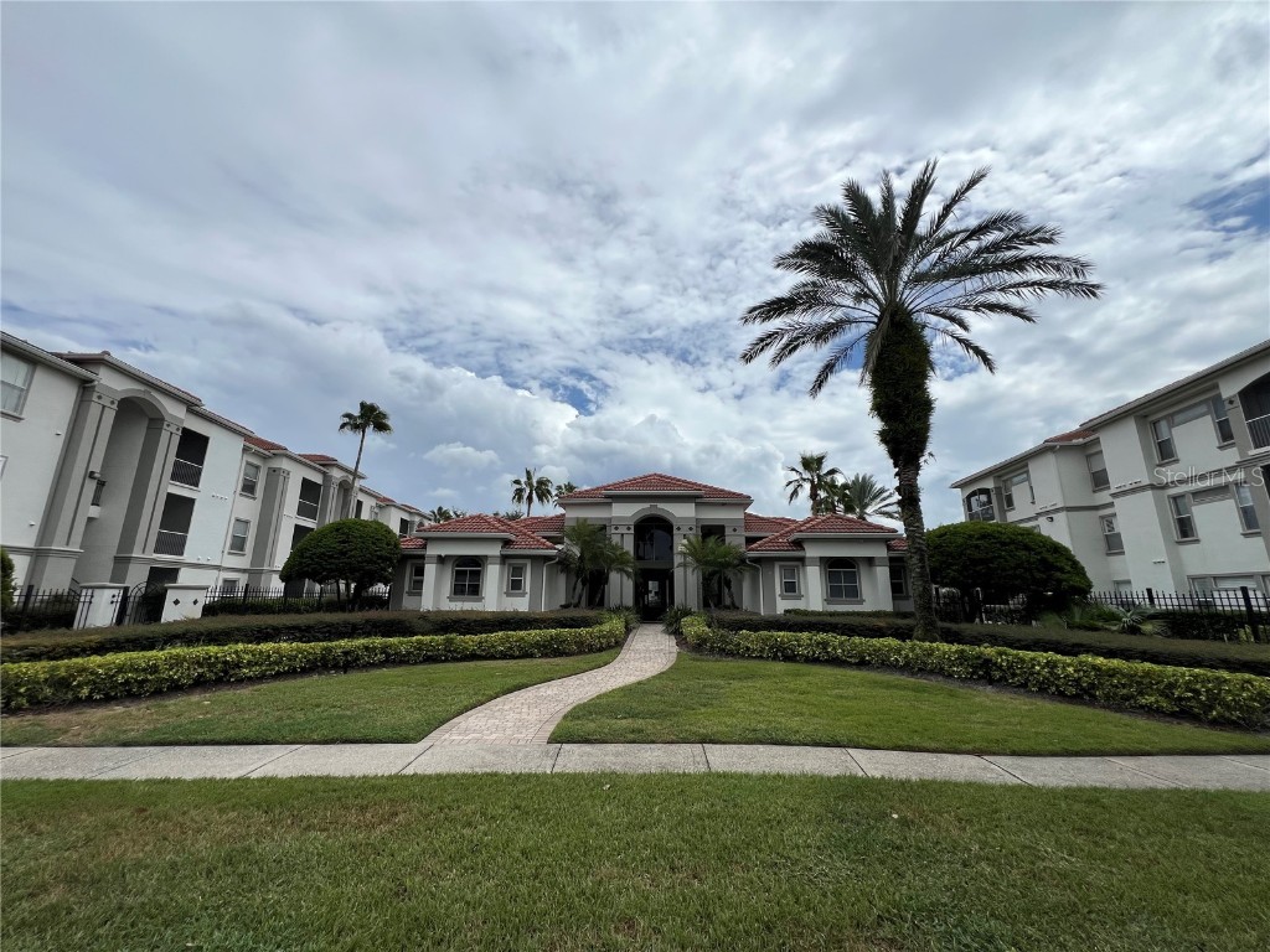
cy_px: 476
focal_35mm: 13
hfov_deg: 106.2
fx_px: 477
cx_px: 635
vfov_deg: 89.9
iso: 32
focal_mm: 1.57
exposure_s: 1/4219
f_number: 1.8
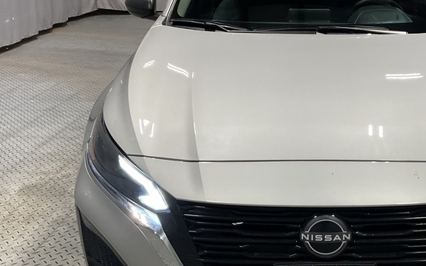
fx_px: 615
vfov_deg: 24.4
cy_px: 135
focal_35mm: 53
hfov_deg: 37.4
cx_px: 311
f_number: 1.8
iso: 50
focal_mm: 3
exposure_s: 1/120
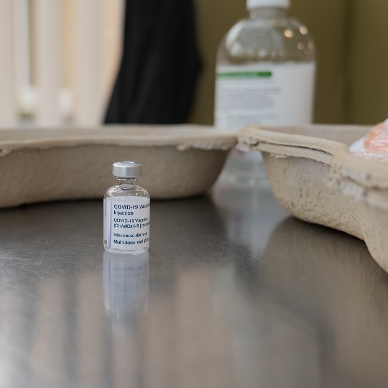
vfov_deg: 36.1
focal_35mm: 47
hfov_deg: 35.4
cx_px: 107
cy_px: 190
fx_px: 596
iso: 400
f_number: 4.5
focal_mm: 36
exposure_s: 1/30
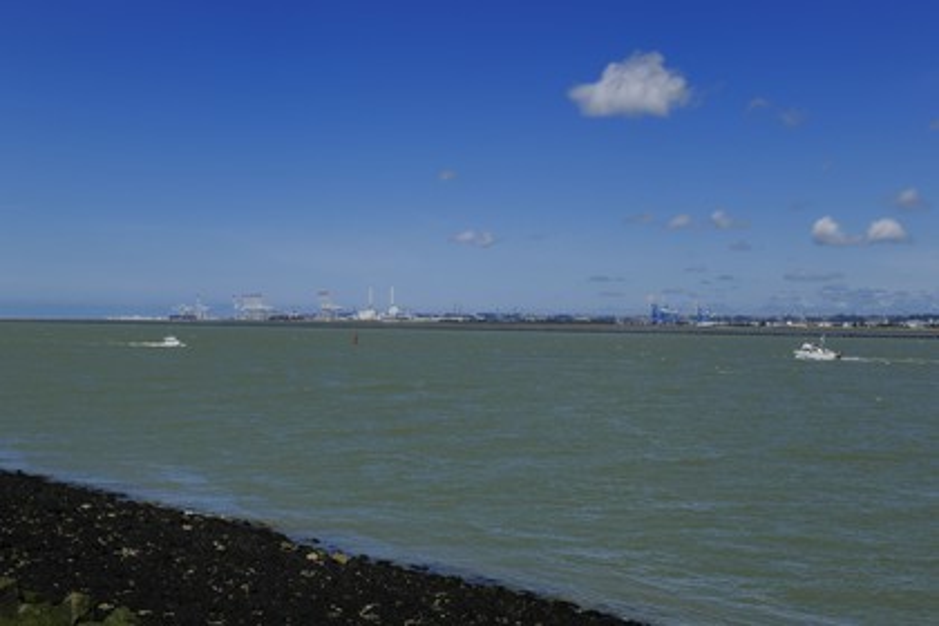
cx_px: 470
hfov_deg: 41.1
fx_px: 1252
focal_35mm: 48
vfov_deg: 28.1
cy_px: 313
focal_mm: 48
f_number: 18
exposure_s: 1/200
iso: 200
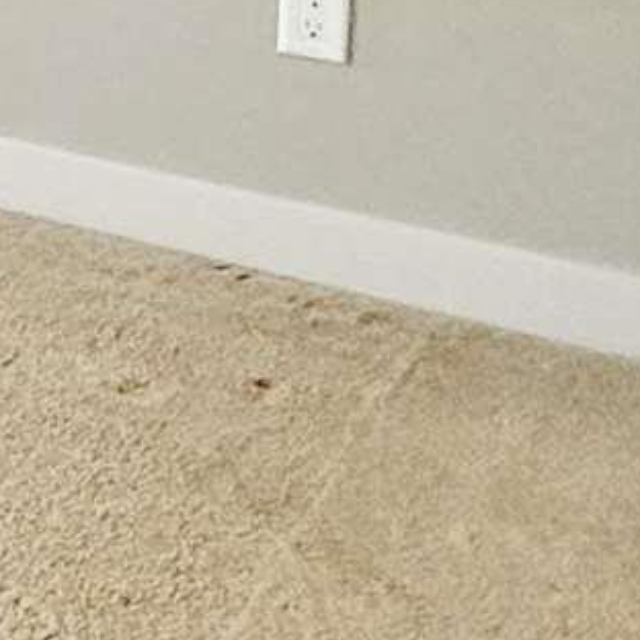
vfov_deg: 13.0
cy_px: -503
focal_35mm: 122
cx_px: -1268
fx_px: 2552
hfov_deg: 10.4
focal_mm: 2.22
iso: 200
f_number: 2.2
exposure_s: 1/120
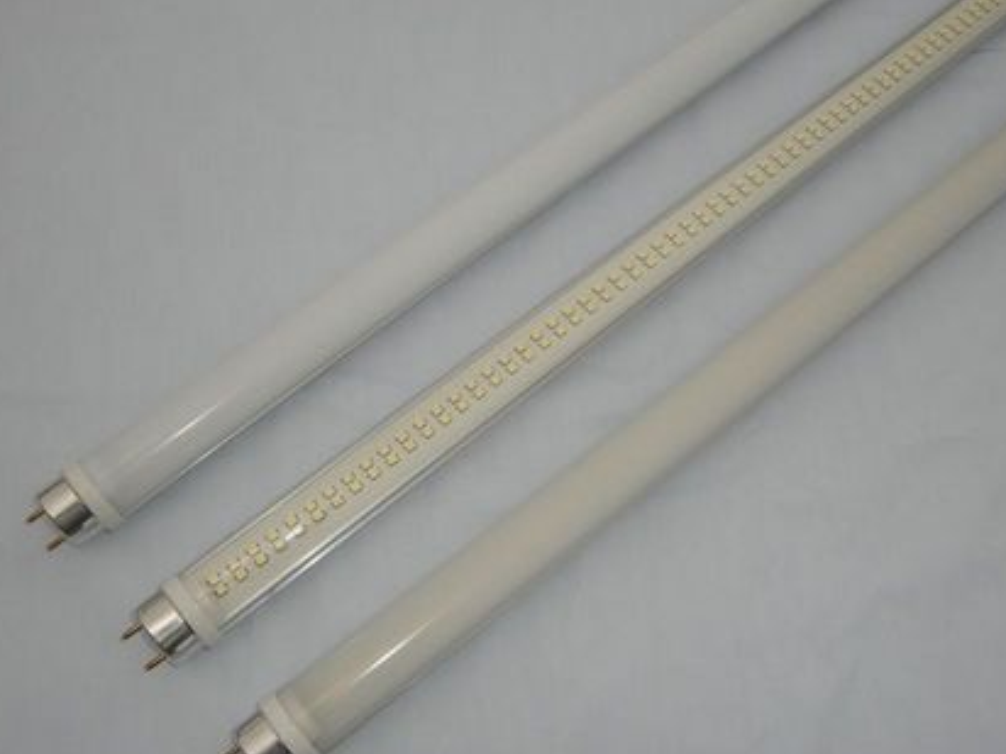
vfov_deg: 41.7
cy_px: 414
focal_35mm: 34
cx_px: 515
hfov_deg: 54.0
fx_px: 988
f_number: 7
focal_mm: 4.9
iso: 64
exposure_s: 1/640
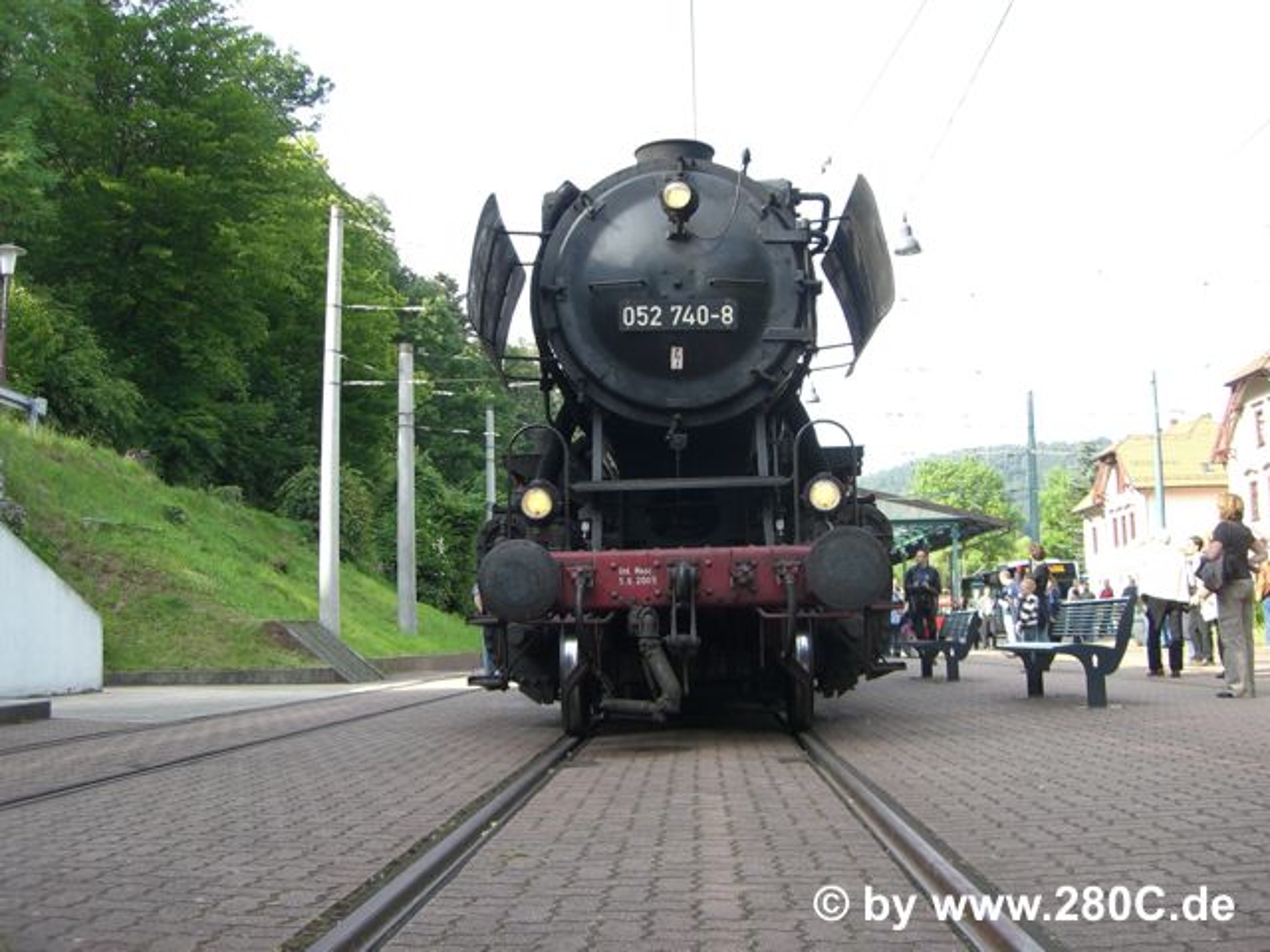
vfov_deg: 37.7
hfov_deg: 49.0
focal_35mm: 38
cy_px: 476
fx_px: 1394
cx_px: 635
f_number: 2.7
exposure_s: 1/200
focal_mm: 6.2
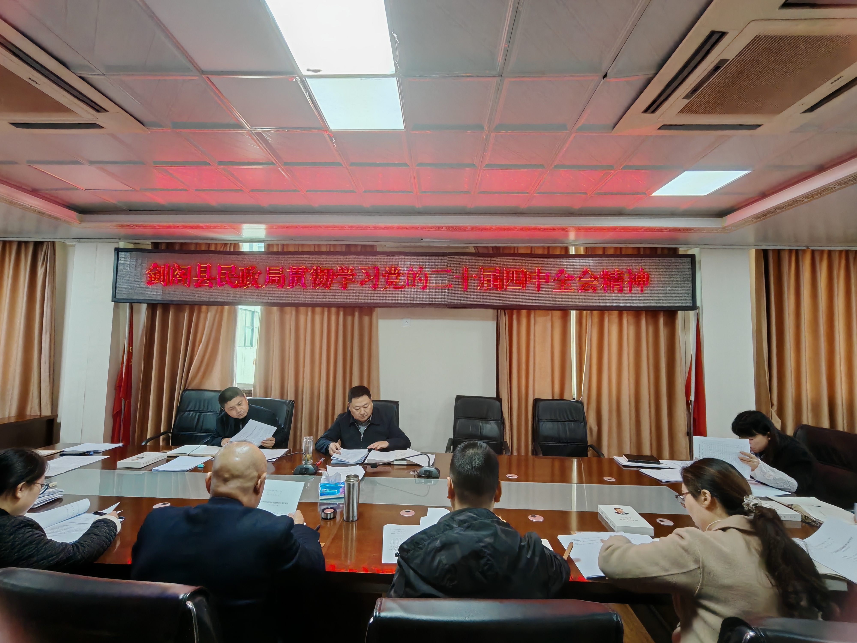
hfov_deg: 94.5
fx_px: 396
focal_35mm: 16
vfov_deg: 78.1
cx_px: 428
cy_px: 322
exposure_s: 1/33
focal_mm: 1.96
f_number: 2.2
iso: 200
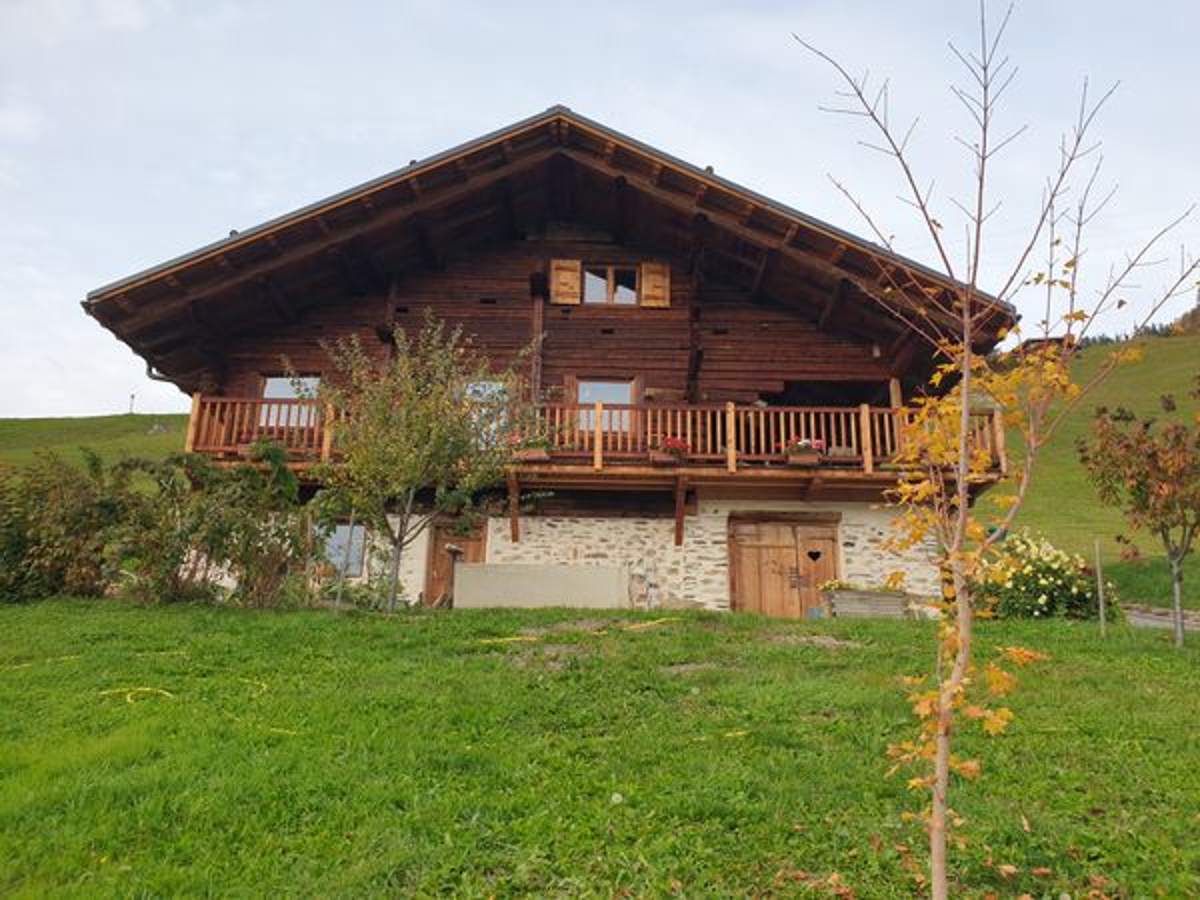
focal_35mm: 26
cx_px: 600
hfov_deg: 67.3
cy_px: 450
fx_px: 901
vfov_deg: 53.1
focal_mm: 4.3
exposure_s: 1/323
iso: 50
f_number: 2.4
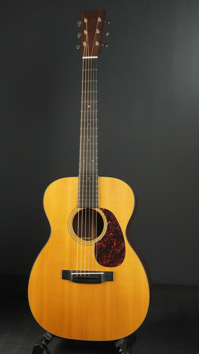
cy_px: 178
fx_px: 521
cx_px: 88
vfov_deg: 37.5
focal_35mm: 56
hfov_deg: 21.6
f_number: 11
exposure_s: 1/60
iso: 3200
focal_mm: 35
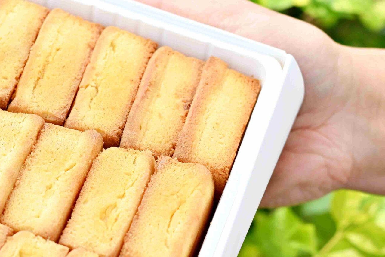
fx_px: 1604
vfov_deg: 9.1
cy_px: 180
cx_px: 70
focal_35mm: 150
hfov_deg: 13.6
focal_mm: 50
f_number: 3.2
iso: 100
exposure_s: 1/500
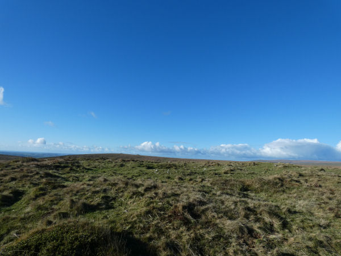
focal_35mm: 20
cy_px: 128
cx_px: 170
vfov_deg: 66.0
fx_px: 197
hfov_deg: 81.7
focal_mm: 3.6
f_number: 4
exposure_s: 1/800
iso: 80
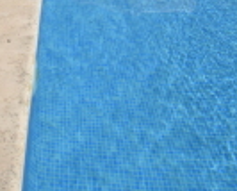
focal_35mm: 54
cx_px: 21
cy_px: -104
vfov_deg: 22.5
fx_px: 380
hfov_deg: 32.8
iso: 100
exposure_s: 1/40
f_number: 22
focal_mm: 10
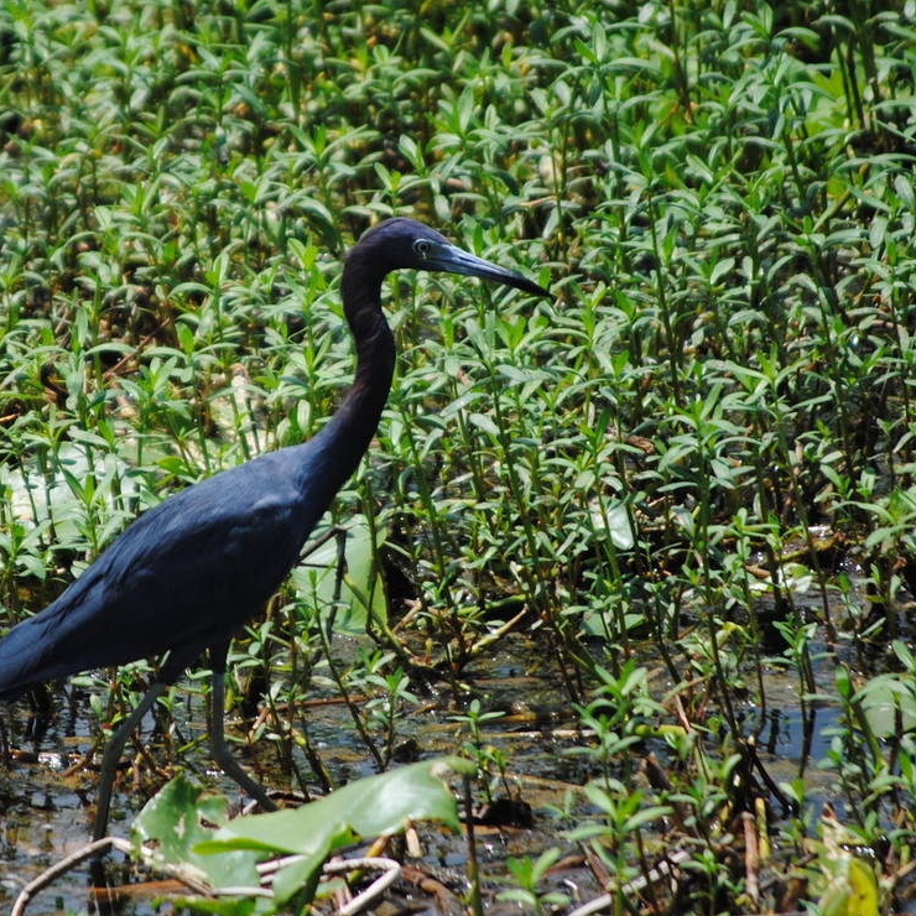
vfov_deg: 3.2
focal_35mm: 552
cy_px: 355
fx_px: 16526
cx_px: 234
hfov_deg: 3.2
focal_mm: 200
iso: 200
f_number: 5.6
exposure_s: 1/1000
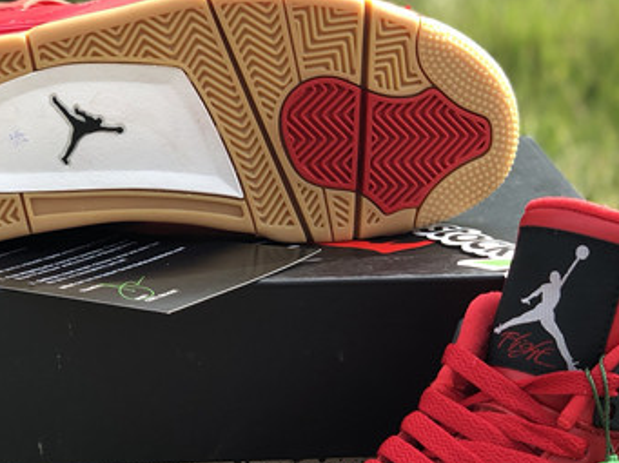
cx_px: 303
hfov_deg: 17.4
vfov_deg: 13.0
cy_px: 411
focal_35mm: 113
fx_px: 2019
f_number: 2.4
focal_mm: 6
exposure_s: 1/215
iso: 16
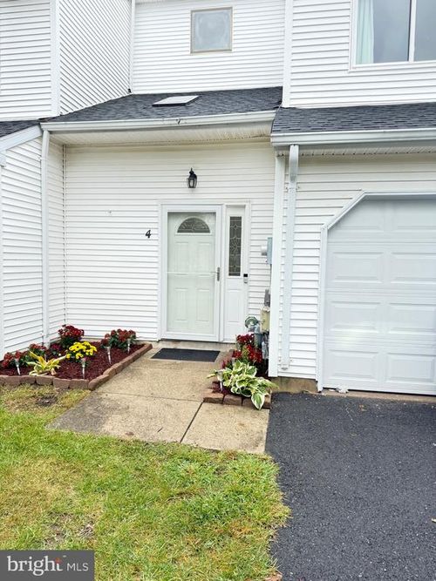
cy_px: 290
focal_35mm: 24
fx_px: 403
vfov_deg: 71.6
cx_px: 218
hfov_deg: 56.8
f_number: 1.78
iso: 100
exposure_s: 1/943
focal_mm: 6.76
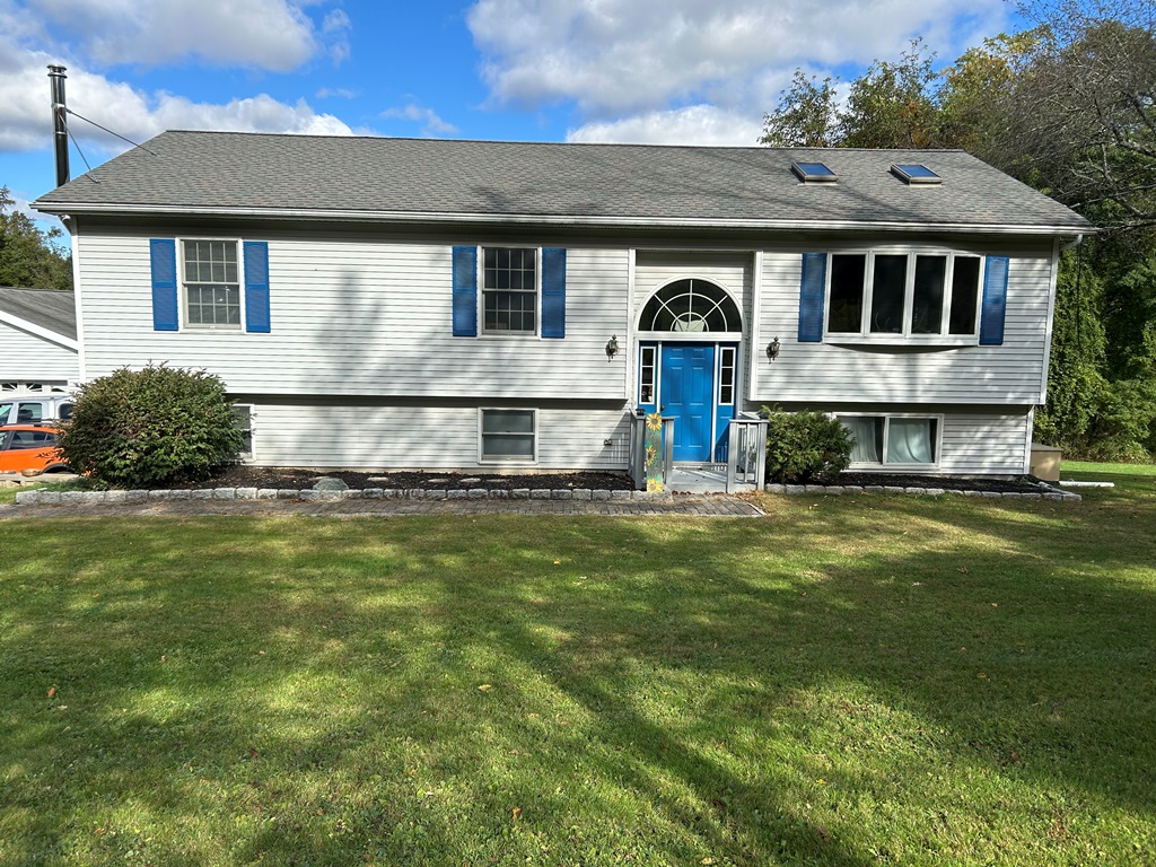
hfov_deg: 67.3
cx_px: 578
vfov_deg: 53.1
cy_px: 434
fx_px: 868
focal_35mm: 26
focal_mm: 5.7
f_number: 1.5
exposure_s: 1/2457
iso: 50
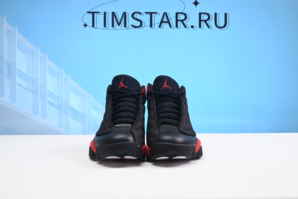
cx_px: 149
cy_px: 100
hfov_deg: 51.9
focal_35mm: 37
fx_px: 306
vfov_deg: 36.0
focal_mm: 37
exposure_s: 1/2
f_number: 16
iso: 100
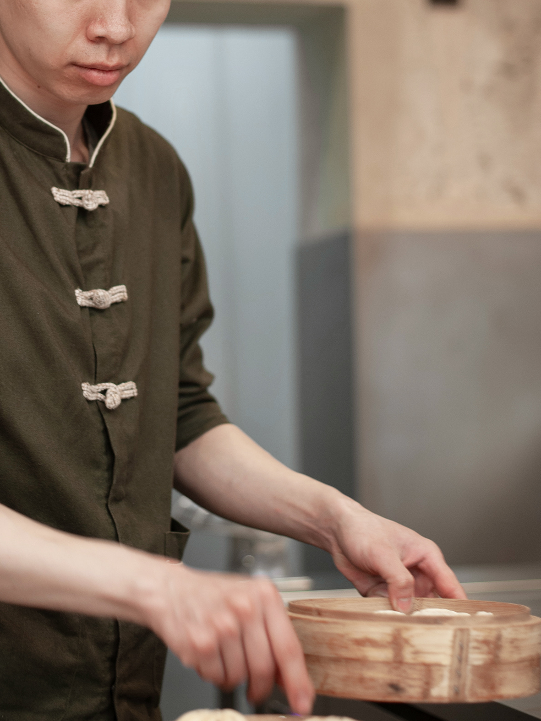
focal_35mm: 88
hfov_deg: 16.7
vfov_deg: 22.2
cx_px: 112
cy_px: 282
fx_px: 1834
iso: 200
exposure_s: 1/60
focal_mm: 50
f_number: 2
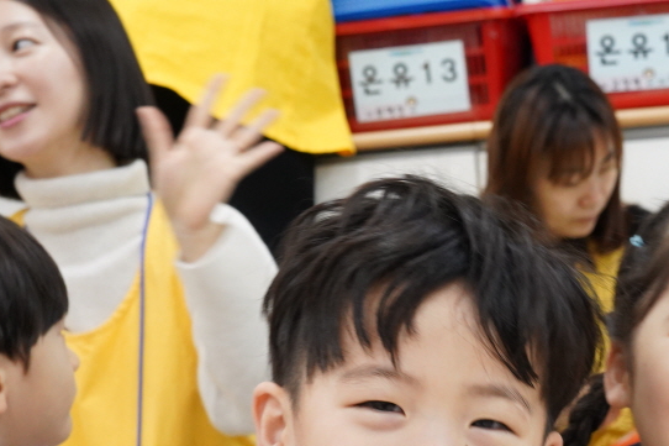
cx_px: 515
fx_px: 1783
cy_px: 407
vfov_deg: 14.1
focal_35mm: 96
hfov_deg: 21.0
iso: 2500
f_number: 7.1
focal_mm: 40
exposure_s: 1/50
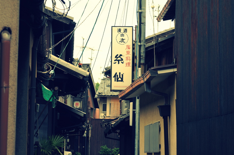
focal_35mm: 135
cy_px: 78
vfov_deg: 10.1
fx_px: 876
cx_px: 117
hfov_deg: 15.2
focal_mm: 90
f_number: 8
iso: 200
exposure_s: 1/160
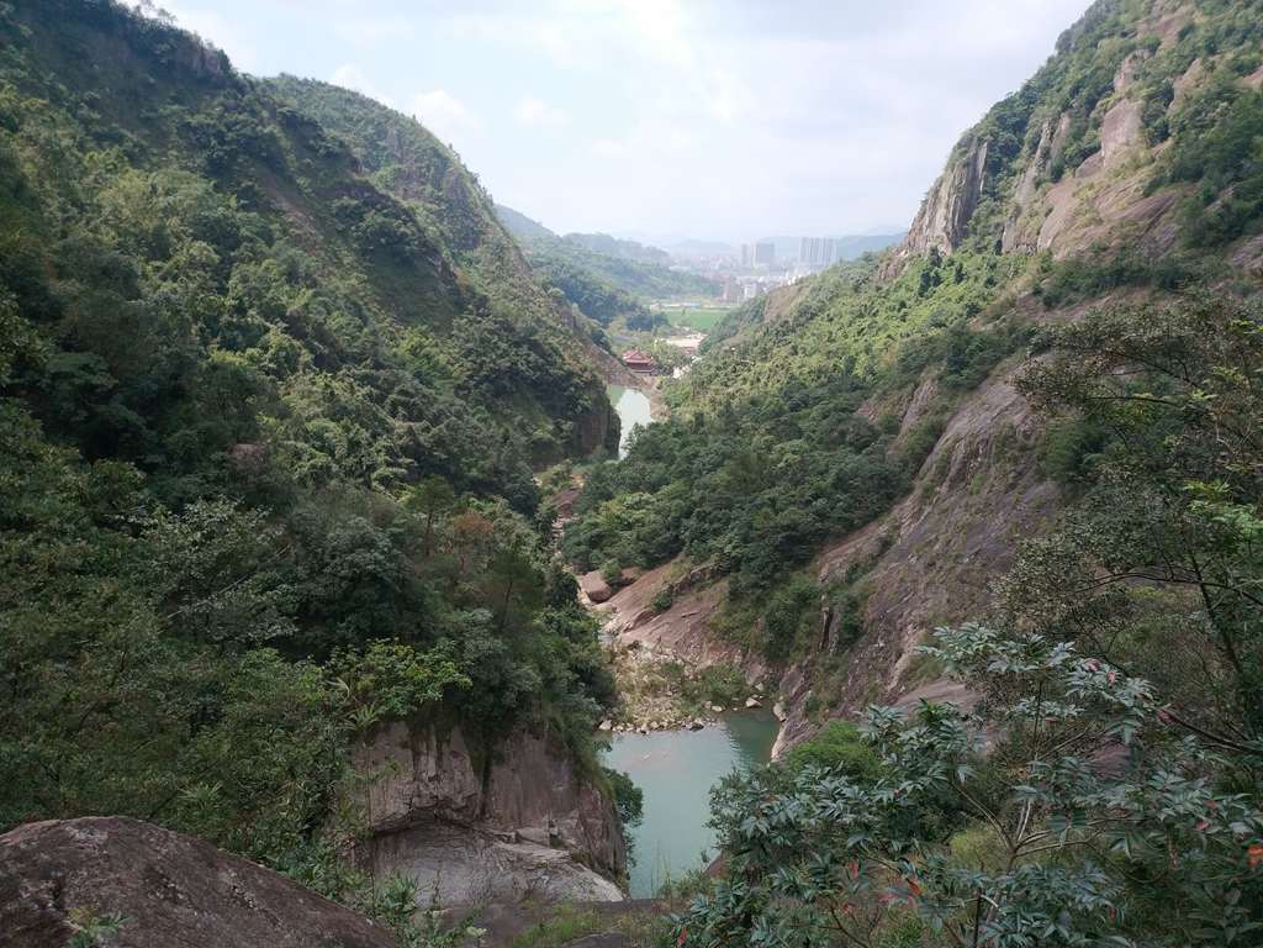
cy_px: 474
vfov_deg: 44.2
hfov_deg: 56.8
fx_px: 1168
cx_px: 632
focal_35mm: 32
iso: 181
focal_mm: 4.5
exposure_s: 1/1110
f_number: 2
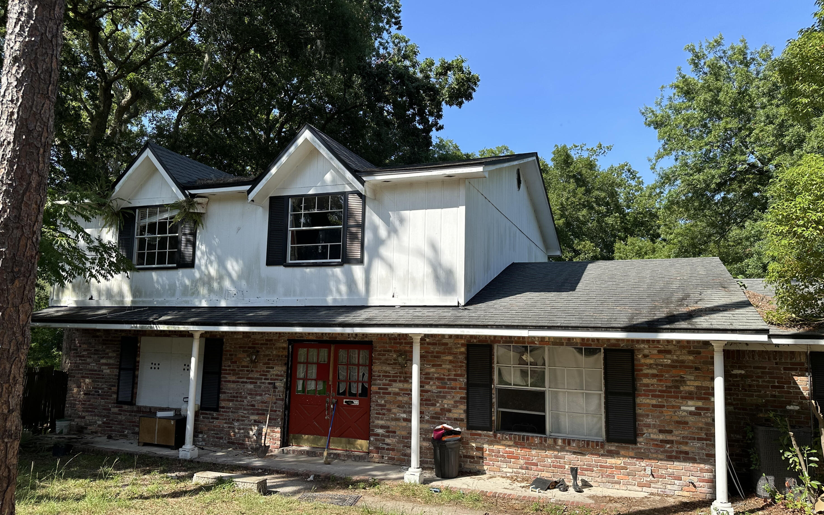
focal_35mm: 26
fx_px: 584
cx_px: 416
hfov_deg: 70.4
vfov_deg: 47.6
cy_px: 266
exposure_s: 1/2110
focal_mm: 6.86
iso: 80
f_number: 1.78
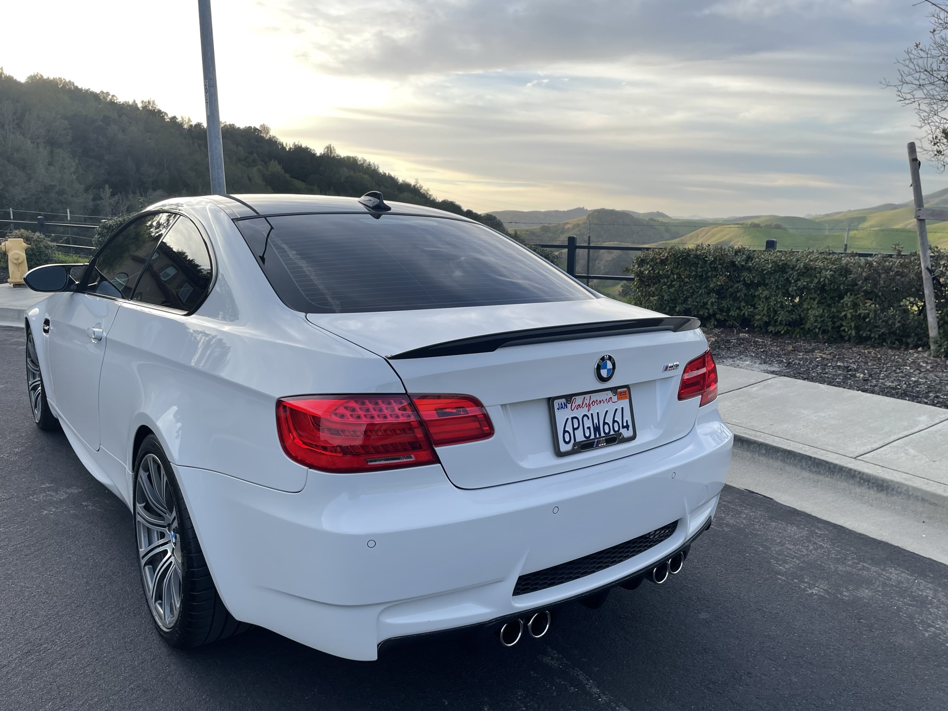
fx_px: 712
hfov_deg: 67.3
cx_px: 474
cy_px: 356
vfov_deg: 53.1
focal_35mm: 26
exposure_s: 1/413
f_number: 1.6
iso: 32
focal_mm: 4.2
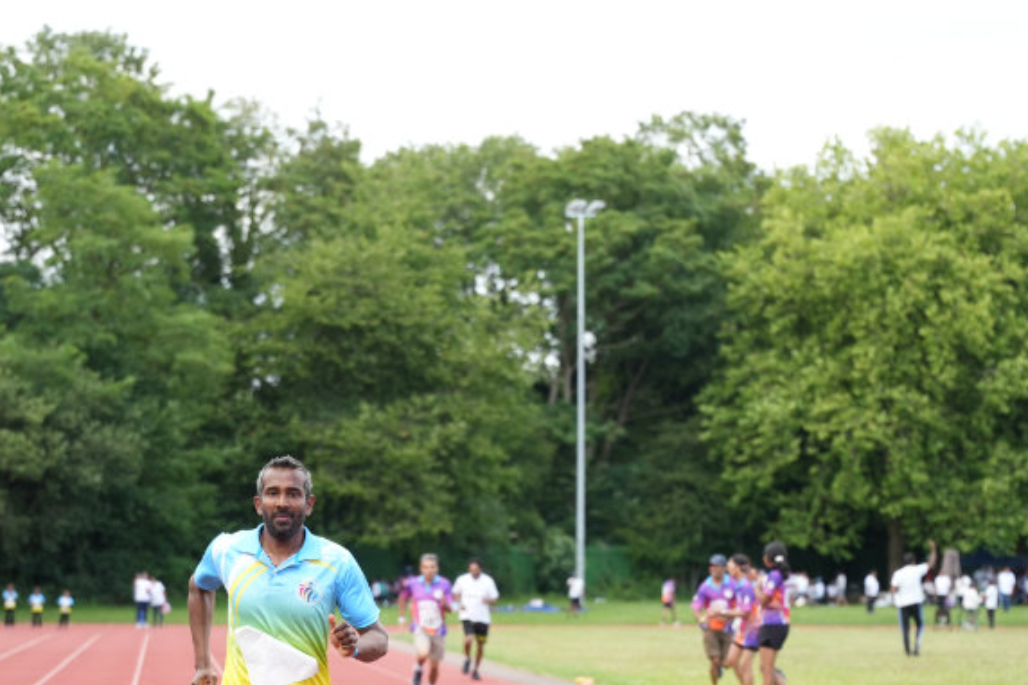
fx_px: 3568
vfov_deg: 10.9
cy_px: 529
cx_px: 372
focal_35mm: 125
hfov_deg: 16.4
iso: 250
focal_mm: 70
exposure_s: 1/800
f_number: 2.8
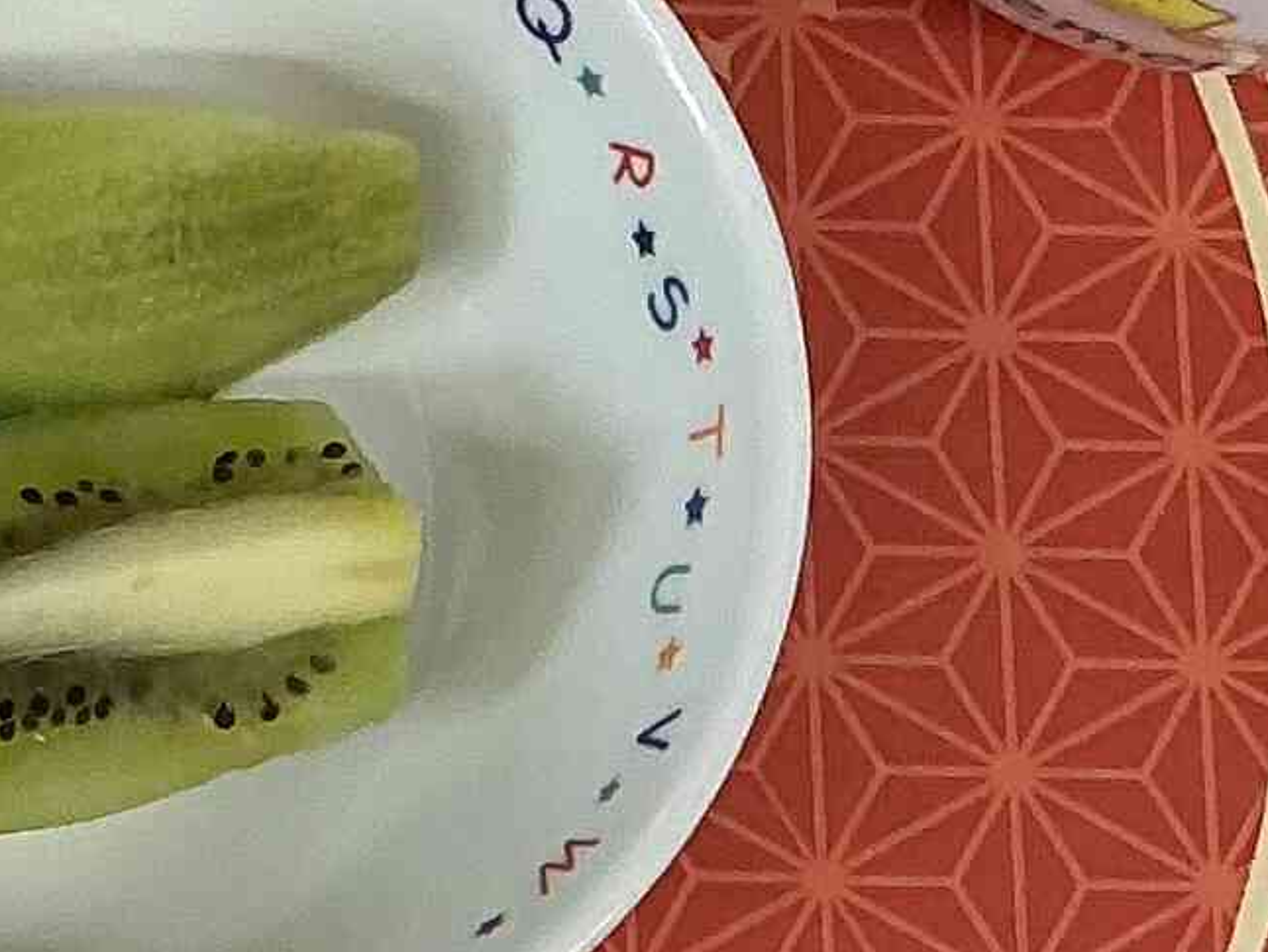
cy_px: 734
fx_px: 6633
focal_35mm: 181
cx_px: -1056
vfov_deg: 8.2
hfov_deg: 10.3
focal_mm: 3
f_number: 1.8
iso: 50
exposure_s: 1/120
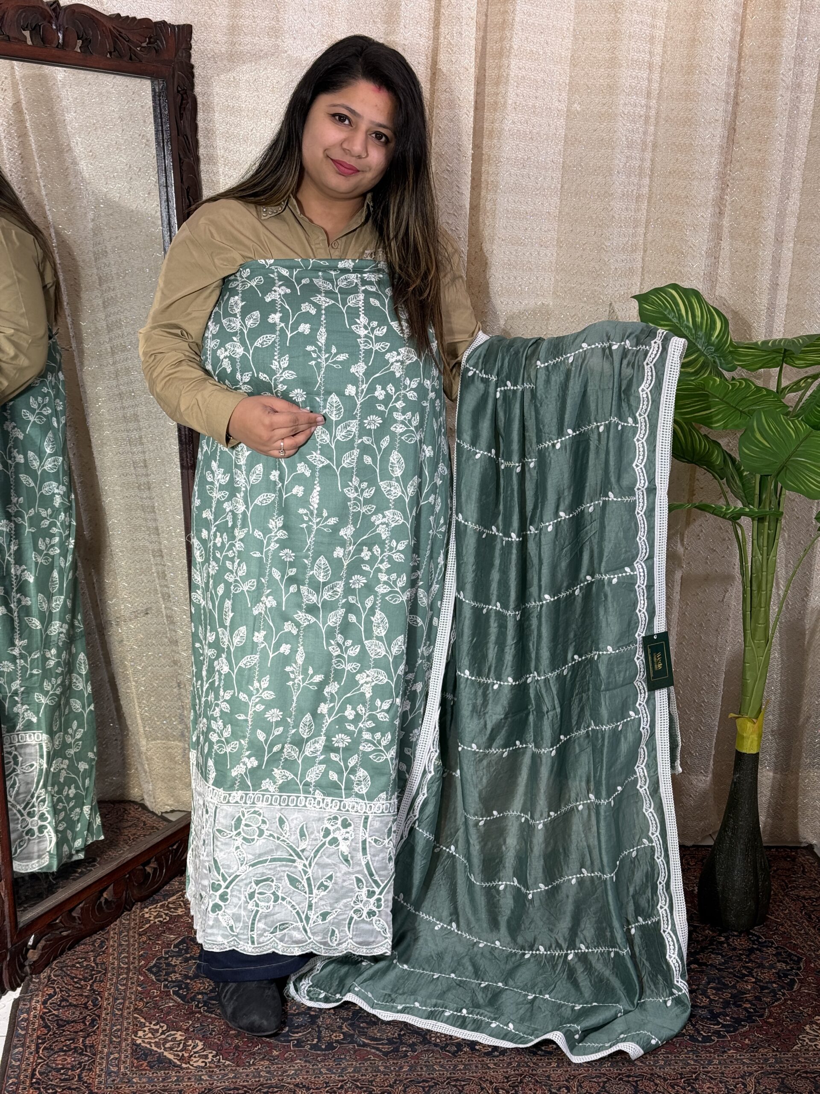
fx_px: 1516
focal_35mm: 48
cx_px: 410
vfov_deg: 39.7
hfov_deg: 30.3
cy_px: 547
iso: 64
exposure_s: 1/254
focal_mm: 6.76
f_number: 1.78
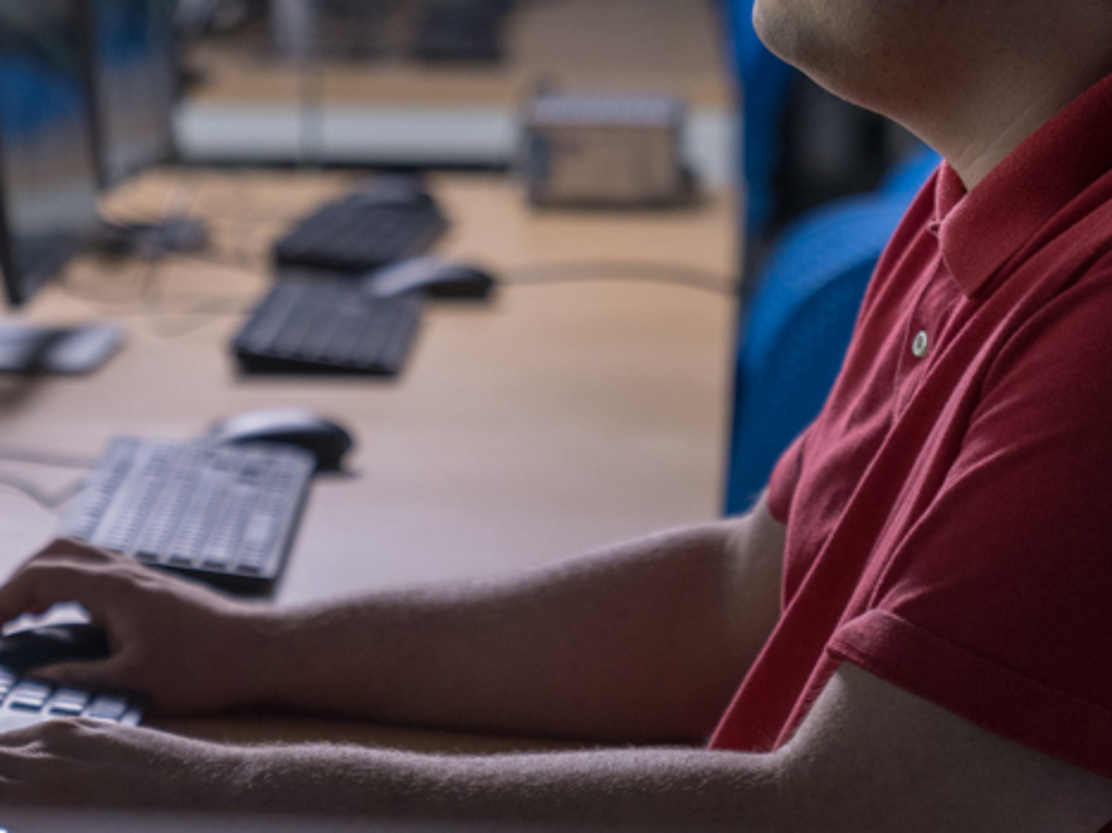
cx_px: 305
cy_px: 207
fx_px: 5556
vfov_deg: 8.6
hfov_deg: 11.4
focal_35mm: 173
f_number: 3.2
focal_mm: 70
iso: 1600
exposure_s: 1/100
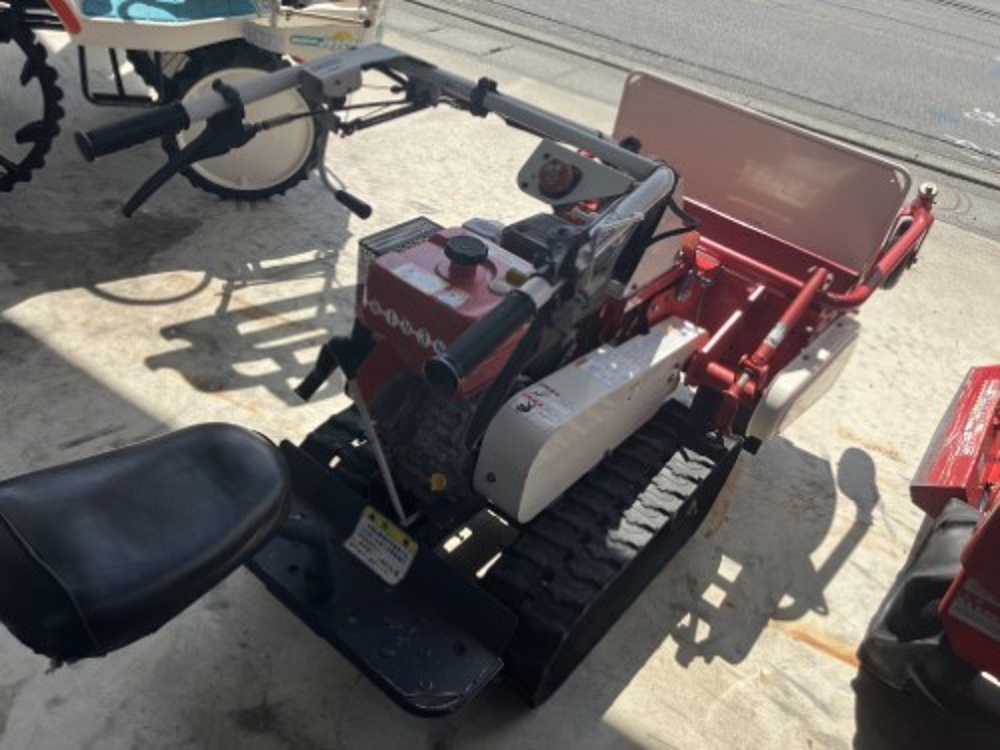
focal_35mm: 28
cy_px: 375
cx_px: 500
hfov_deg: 63.4
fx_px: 809
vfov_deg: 49.7
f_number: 1.8
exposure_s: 1/1429
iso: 32
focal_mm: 3.99
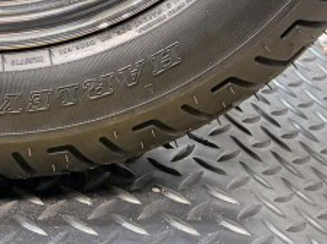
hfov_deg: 15.5
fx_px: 1161
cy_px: -323
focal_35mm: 123
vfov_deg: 10.5
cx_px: -51
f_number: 1.6
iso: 80
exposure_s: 1/120
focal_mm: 5.96
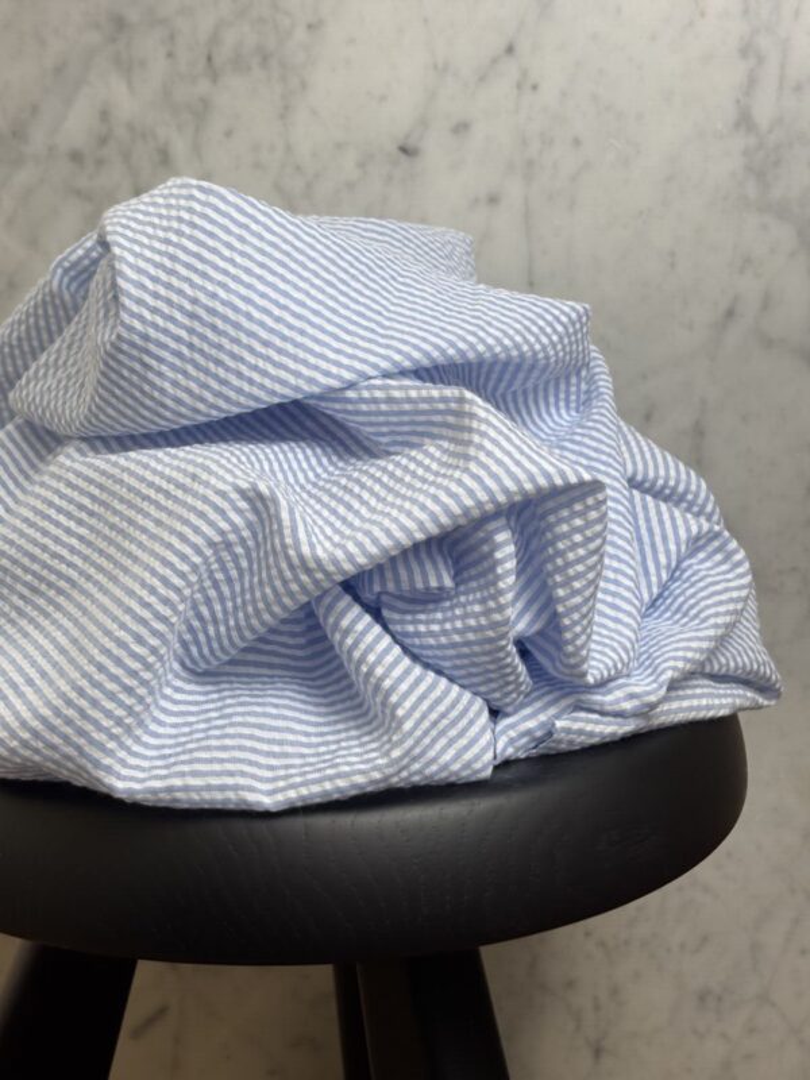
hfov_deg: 28.0
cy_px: 540
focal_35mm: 52
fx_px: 1622
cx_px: 405
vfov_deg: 36.8
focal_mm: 5.96
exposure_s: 1/121
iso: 25
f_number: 1.6
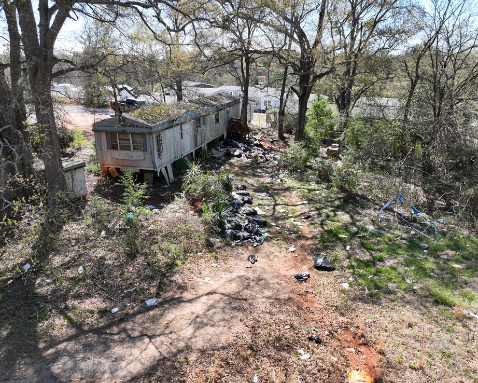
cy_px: 193
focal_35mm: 26
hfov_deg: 66.0
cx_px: 247
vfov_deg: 54.9
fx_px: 368
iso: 200
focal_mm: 12.29
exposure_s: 1/120
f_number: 2.8
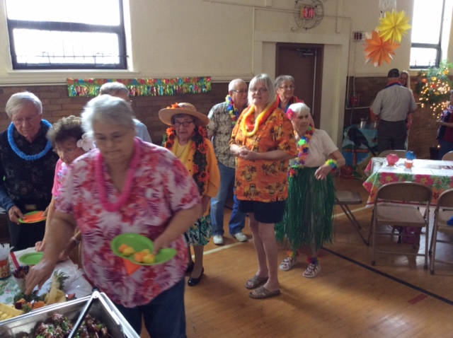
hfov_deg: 56.9
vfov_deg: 44.1
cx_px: 226
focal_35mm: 32
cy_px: 169
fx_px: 418
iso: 125
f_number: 2.4
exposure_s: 1/24
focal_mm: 3.3
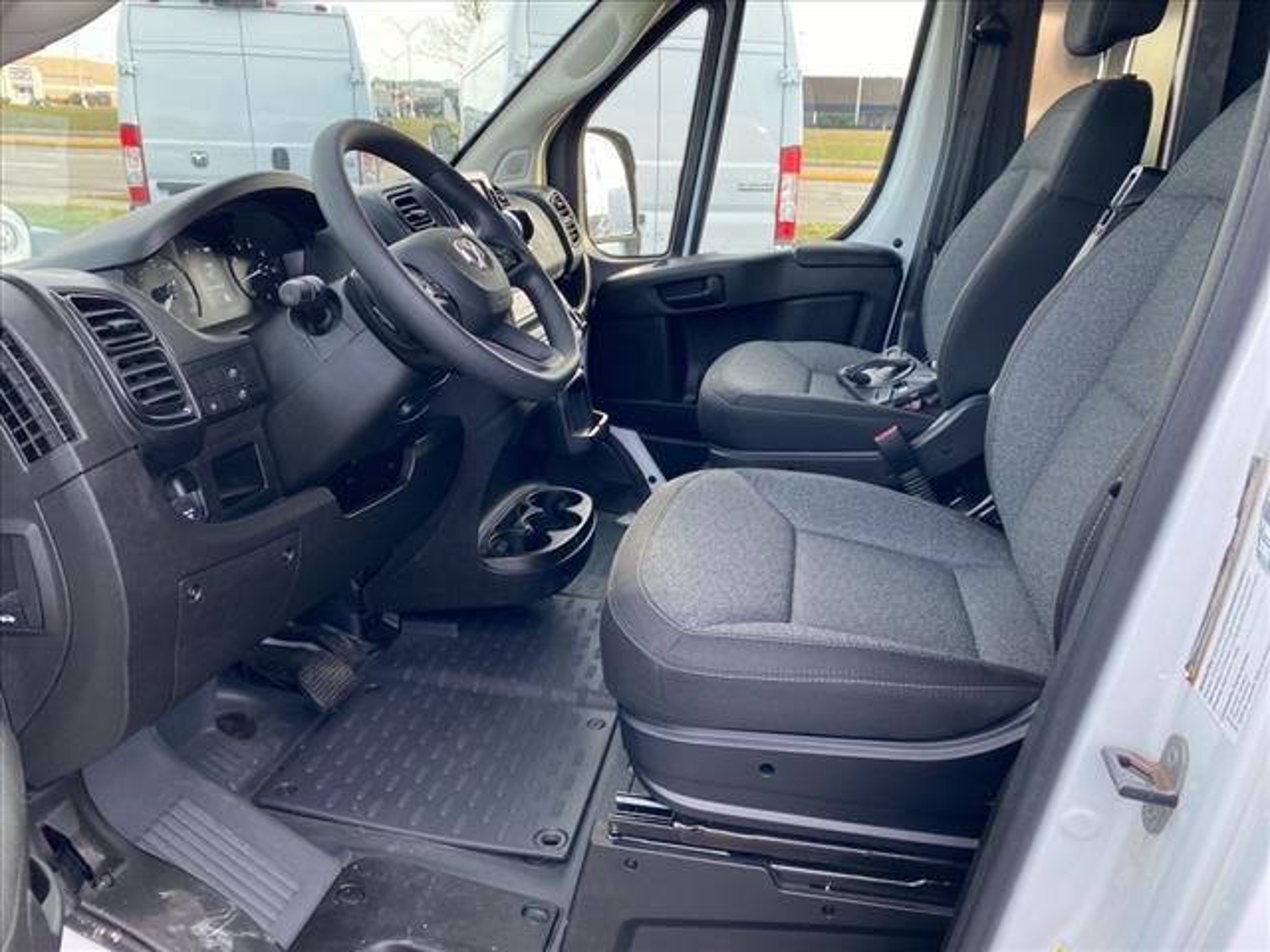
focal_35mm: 26
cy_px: 476
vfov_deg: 53.1
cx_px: 635
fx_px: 954
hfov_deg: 67.3
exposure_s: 1/135
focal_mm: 4.25
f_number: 1.8
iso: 32
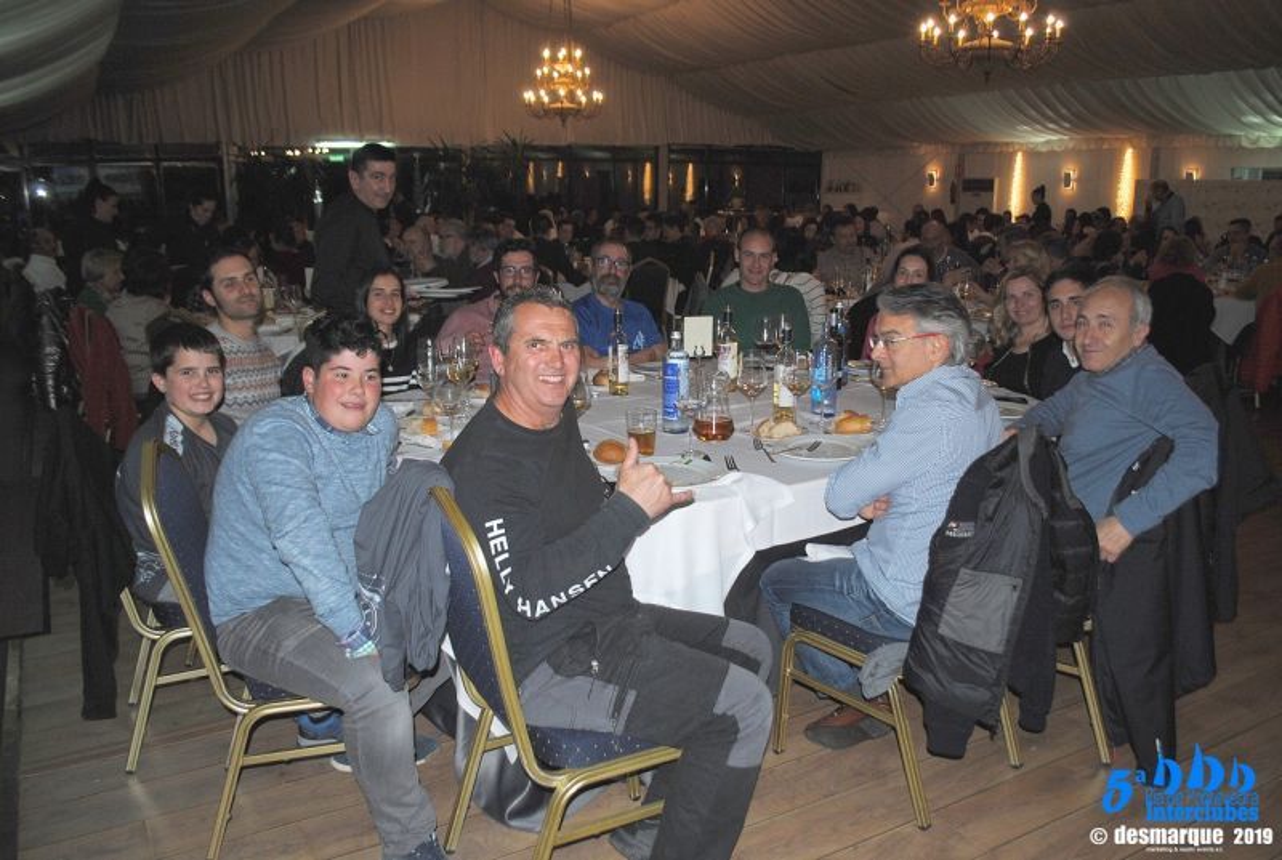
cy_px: 430
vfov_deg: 43.8
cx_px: 641
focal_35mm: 30
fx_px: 1071
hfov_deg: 61.8
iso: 200
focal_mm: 20
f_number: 3.8
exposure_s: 1/60
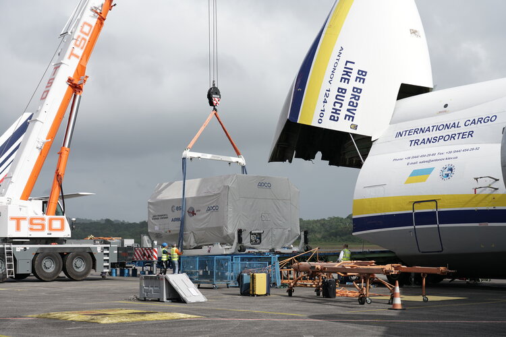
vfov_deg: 20.0
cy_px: 168
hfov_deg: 29.7
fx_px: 956
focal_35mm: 68
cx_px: 253
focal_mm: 68
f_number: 7.1
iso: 100
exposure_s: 1/400
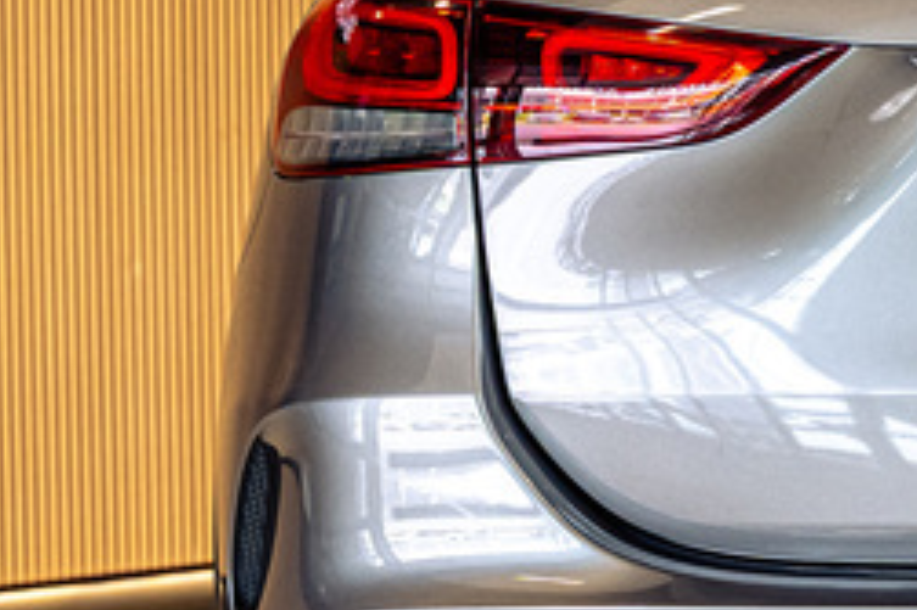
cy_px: 194
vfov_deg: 6.7
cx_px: 1317
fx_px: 5193
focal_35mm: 204
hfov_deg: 9.8
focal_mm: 50
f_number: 4
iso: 640
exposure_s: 1/160
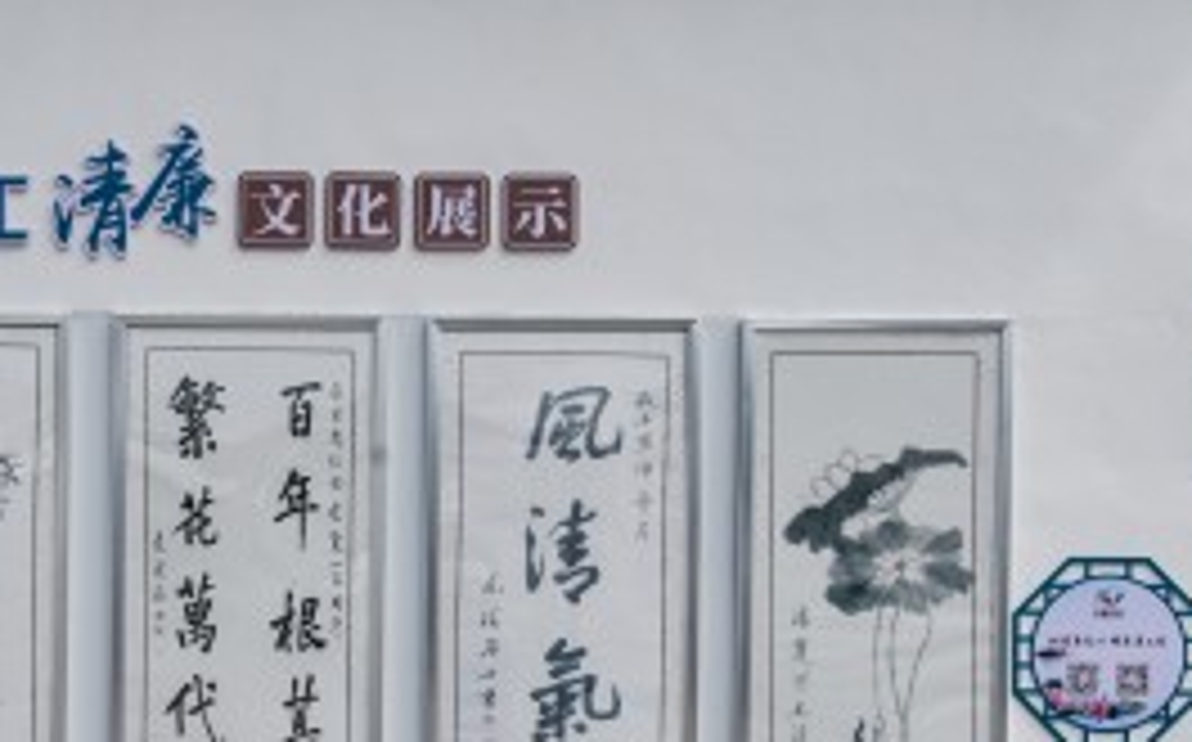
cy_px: 625
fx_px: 1687
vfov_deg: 24.3
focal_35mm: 52
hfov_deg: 38.5
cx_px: 400
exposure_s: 1/640
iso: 100
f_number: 6.3
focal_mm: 30
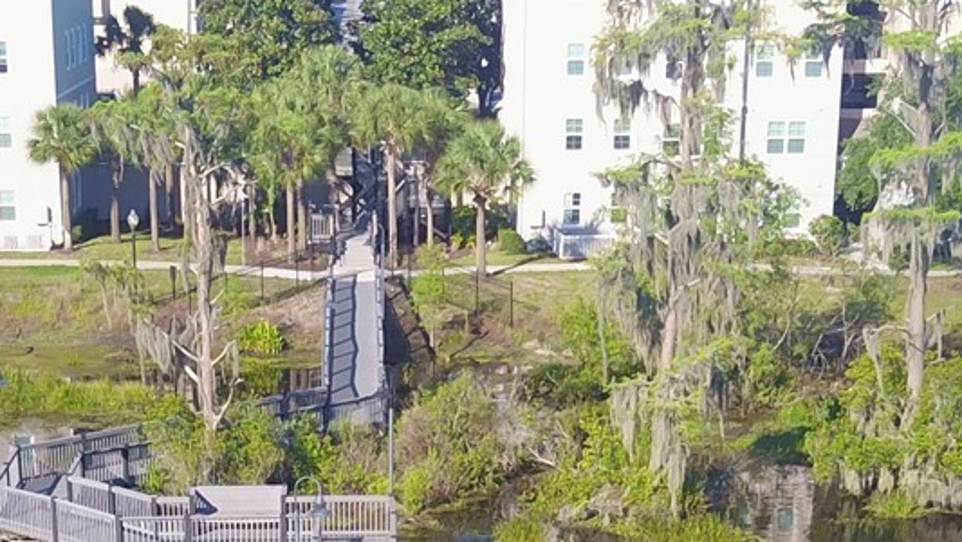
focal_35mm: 85
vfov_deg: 13.6
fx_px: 2169
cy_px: 737
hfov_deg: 24.9
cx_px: 341
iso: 100
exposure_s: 1/626
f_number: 2.2
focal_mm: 4.7
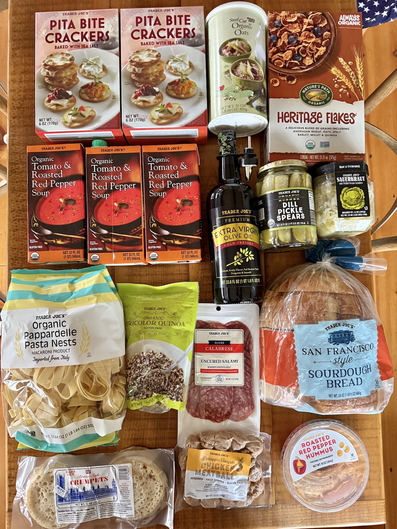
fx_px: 367
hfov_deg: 56.8
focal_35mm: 24
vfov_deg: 71.6
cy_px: 264
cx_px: 198
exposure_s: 1/58
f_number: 1.78
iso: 800
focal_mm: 6.76
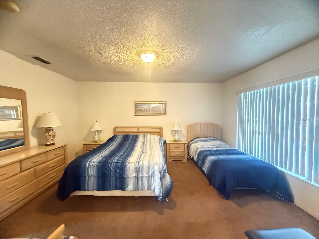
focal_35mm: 14
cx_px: 160
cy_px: 120
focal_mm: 2.22
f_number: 2.2
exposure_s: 1/60
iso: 1250
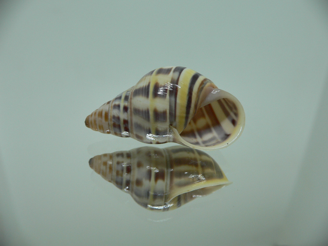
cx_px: 164
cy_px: 123
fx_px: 332
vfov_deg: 40.7
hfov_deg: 52.6
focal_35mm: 35
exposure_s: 1/60
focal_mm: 4.6
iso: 100
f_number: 2.8
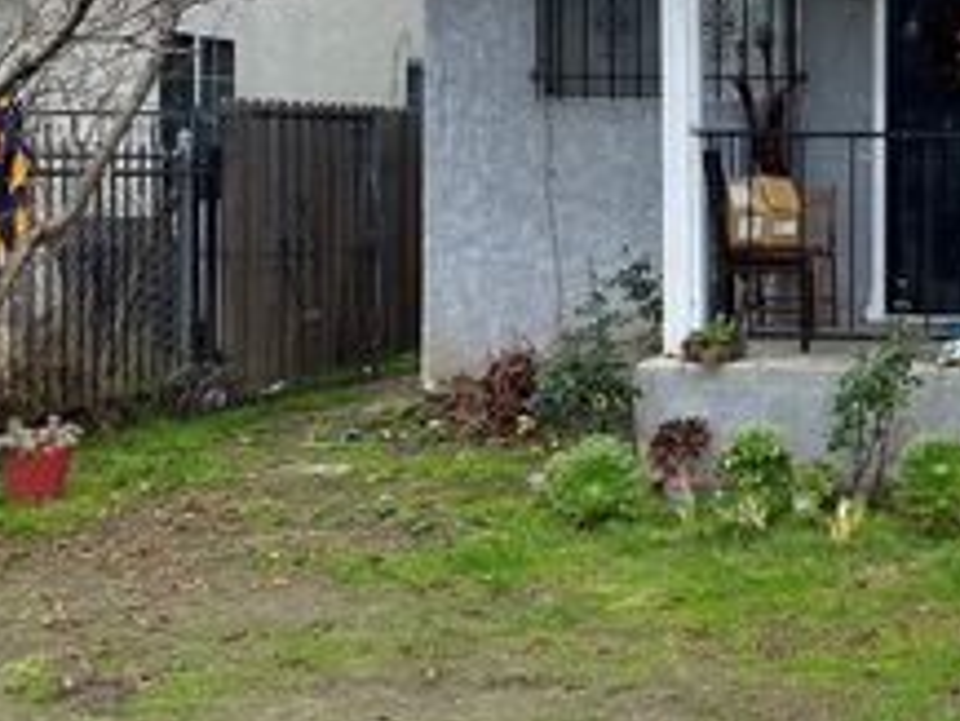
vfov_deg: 24.3
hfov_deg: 29.7
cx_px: 995
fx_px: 1665
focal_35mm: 60
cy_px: 215
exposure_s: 1/845
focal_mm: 4.25
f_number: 1.8
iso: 32
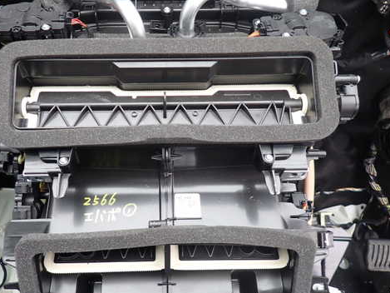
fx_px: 361
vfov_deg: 44.2
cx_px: 164
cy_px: 146
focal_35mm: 32
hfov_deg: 56.5
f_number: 2
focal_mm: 4.5
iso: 160
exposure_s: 1/60
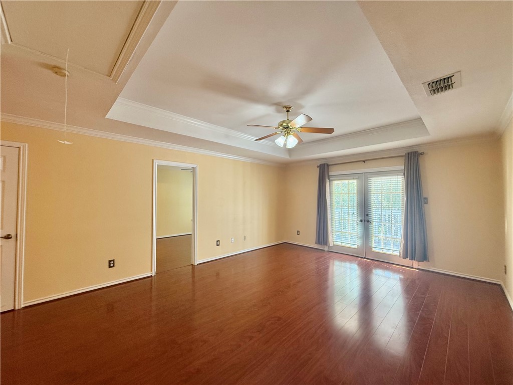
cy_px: 192
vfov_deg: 85.7
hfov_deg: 102.1
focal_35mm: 14
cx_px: 256
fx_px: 207
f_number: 2.2
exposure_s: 1/120
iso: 200
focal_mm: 2.22
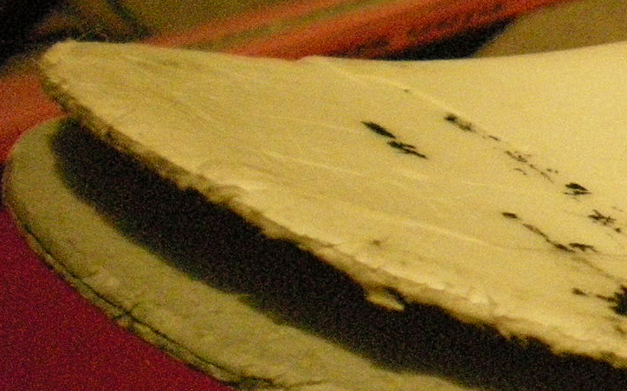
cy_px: 25
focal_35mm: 114
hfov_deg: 16.9
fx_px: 1947
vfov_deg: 11.4
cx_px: 876
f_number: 3.1
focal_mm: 6.3
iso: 1000
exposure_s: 1/36.1
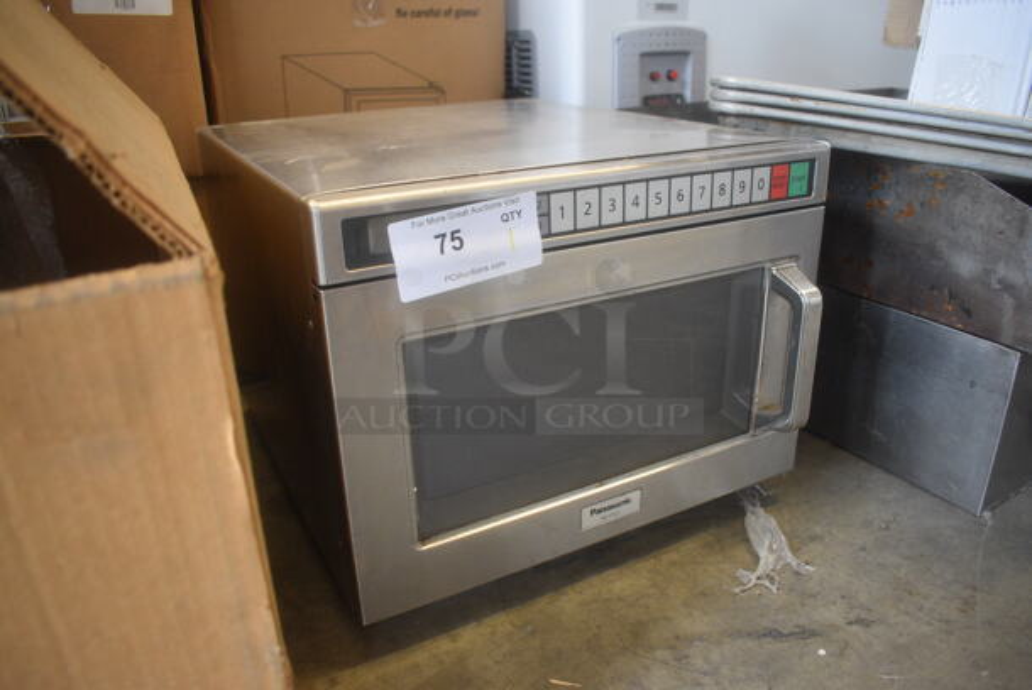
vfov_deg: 48.0
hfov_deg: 67.3
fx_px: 775
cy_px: 345
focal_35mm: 27
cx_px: 516
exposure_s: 1/125
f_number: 3.5
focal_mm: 18
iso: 1100
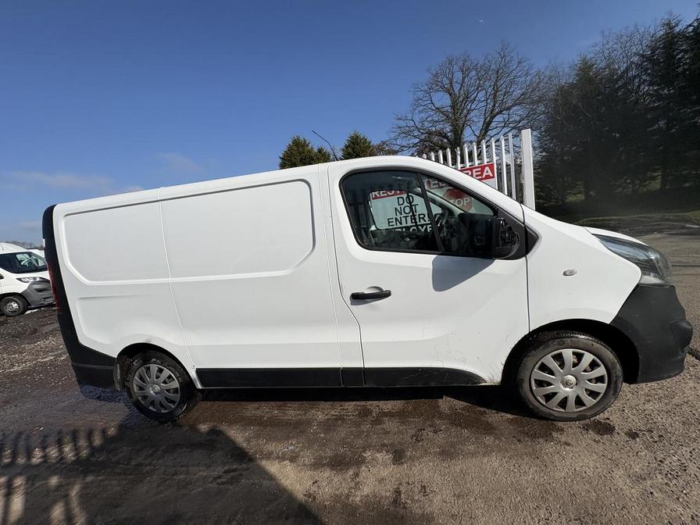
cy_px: 262
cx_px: 350
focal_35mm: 14
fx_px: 283
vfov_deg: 85.7
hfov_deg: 102.1
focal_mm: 2.22
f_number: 2.2
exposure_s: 1/5263
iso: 50
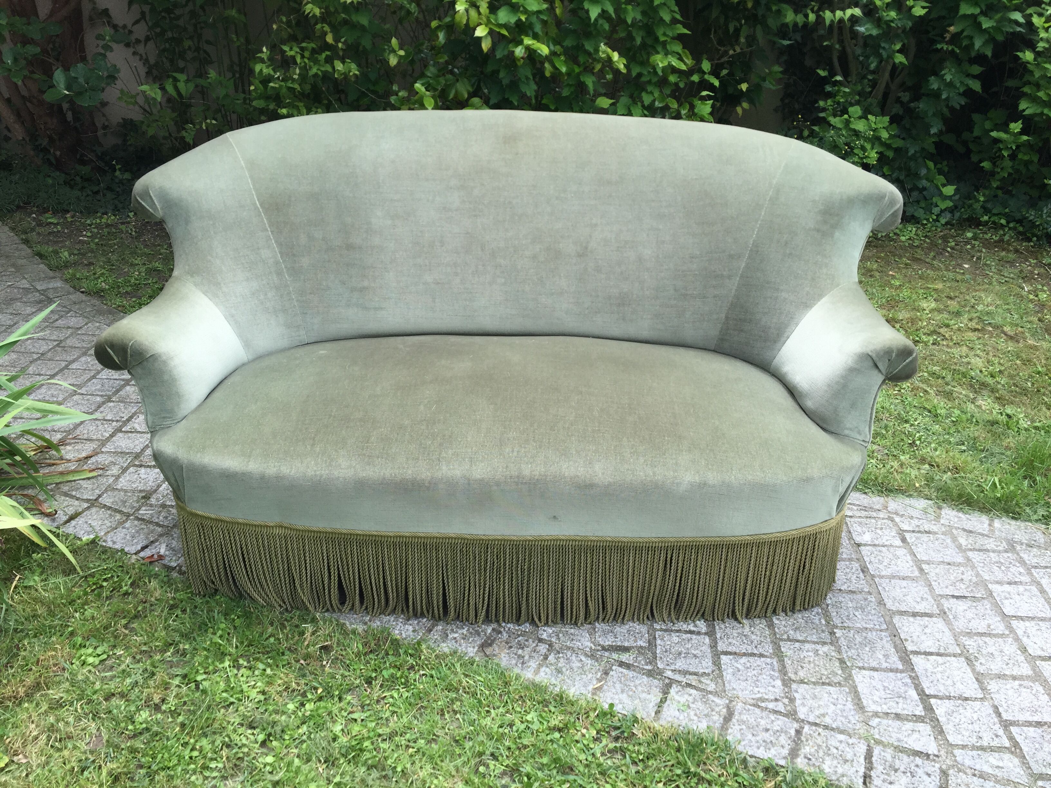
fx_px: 880
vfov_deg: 48.2
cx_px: 526
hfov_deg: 61.7
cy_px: 394
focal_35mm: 29
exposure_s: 1/706
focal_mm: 4.15
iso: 32
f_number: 2.2
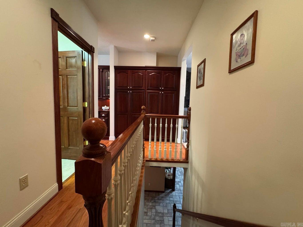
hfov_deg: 102.1
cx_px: 152
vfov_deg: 85.7
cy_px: 114
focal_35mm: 14
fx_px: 123
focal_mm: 2.22
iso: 640
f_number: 2.2
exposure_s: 1/60
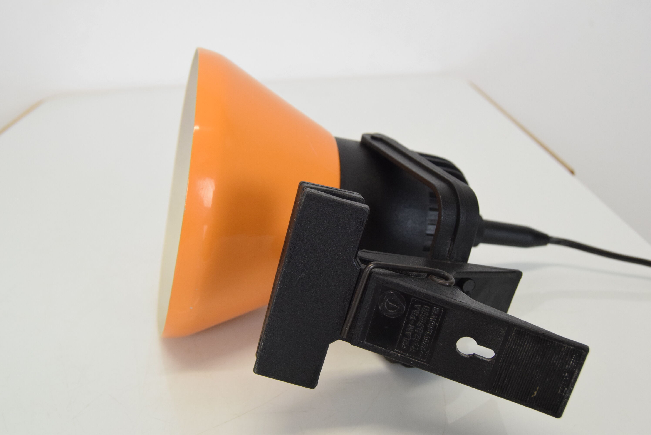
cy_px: 218
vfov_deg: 31.9
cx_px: 326
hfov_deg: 46.4
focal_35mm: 42
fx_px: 760
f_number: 6.3
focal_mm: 28
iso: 1600
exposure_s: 1/160
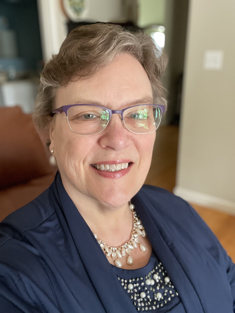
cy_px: 156
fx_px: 272
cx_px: 118
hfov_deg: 46.8
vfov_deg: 60.0
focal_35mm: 30
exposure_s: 1/40
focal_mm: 2.71
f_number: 2.2
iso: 400
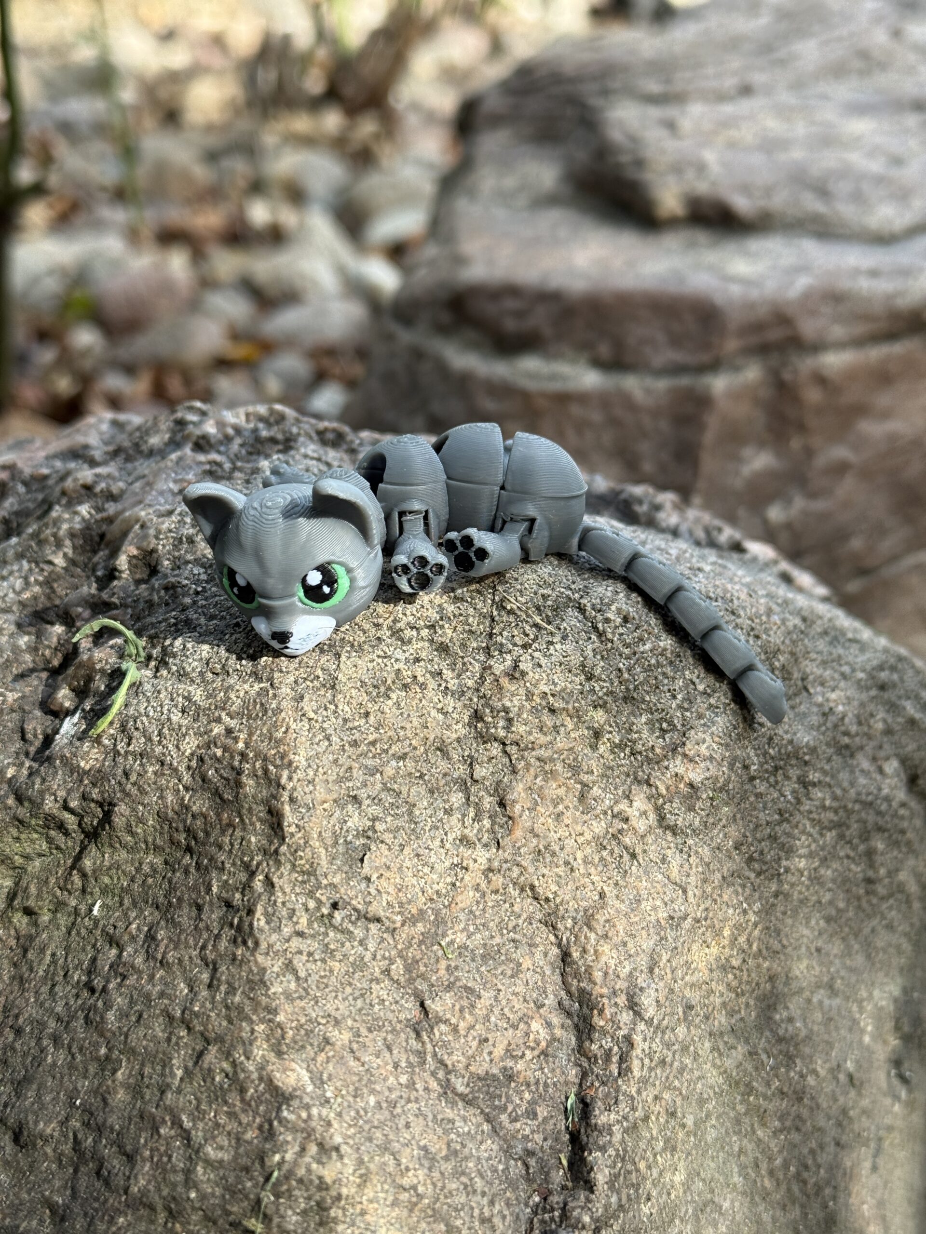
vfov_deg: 39.7
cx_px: 463
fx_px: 1712
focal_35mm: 48
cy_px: 617
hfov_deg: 30.3
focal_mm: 6.76
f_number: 1.78
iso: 64
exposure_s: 1/538
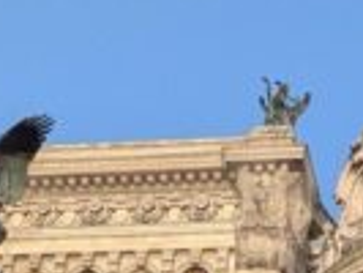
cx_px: 352
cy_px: 554
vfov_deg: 12.1
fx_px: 1134
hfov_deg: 17.8
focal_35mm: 108
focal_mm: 1.83
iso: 48
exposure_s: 1/1081
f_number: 2.2
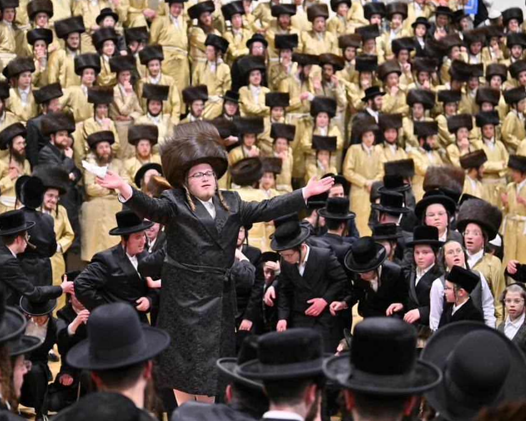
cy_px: 210
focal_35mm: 80
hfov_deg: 23.8
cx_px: 218
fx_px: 1246
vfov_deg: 19.2
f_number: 2.8
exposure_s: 1/200
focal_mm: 70
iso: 500
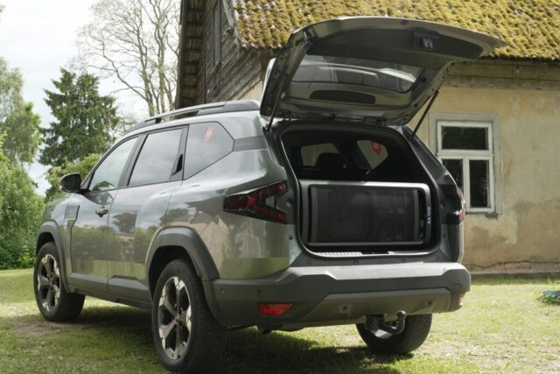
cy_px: 187
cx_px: 280
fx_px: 817
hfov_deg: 37.8
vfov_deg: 25.8
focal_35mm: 52
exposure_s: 1/800
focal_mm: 35
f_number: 8
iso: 1250
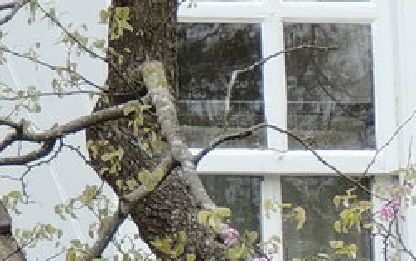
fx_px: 12281
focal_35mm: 1083
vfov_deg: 1.2
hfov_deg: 1.9
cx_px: 897
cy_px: 155
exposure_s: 1/250
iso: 100
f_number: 4.6
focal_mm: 35.6
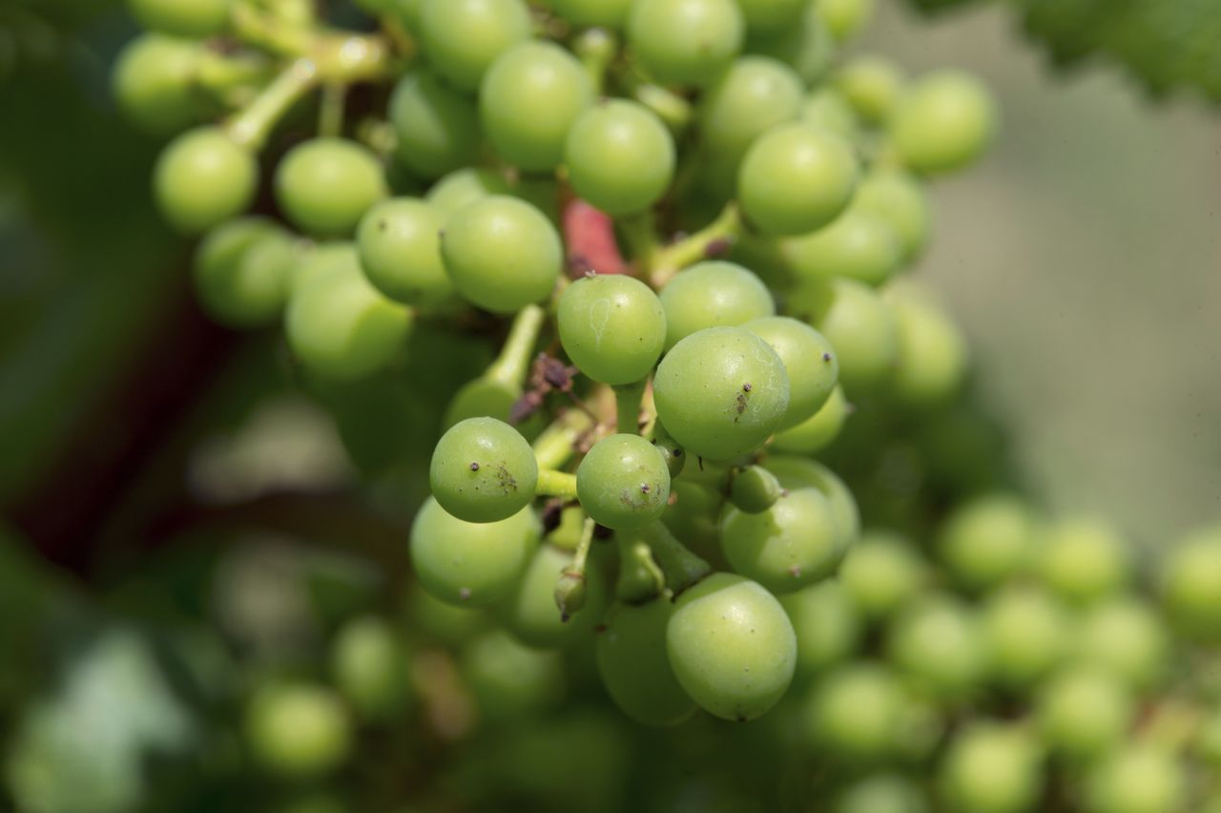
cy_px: 406
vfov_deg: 13.0
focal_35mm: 105
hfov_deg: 19.5
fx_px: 3559
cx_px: 610
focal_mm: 105
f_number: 16
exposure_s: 1/125
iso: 400
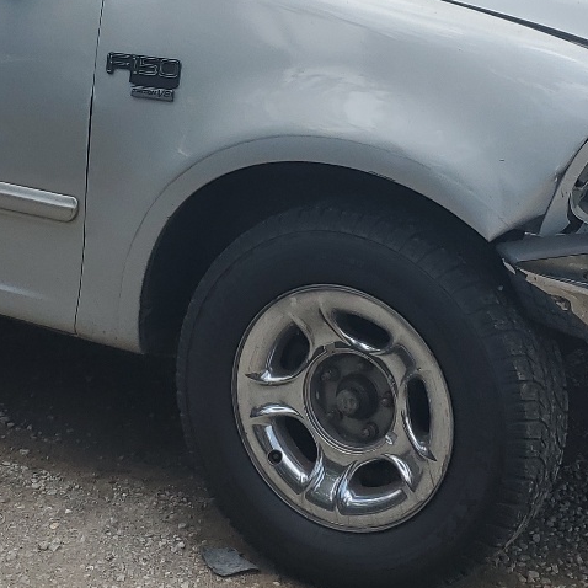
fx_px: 1480
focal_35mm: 77
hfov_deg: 22.5
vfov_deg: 22.3
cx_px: 289
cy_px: 151
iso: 50
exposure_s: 1/2000
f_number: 1.5
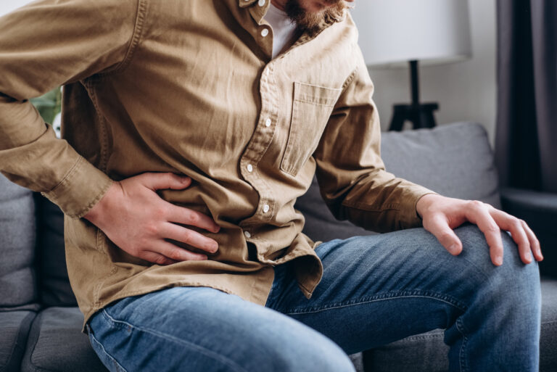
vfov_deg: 27.0
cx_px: 278
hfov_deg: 39.6
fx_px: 774
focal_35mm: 50
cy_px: 186
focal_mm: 50
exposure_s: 1/160
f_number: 3.2
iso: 200
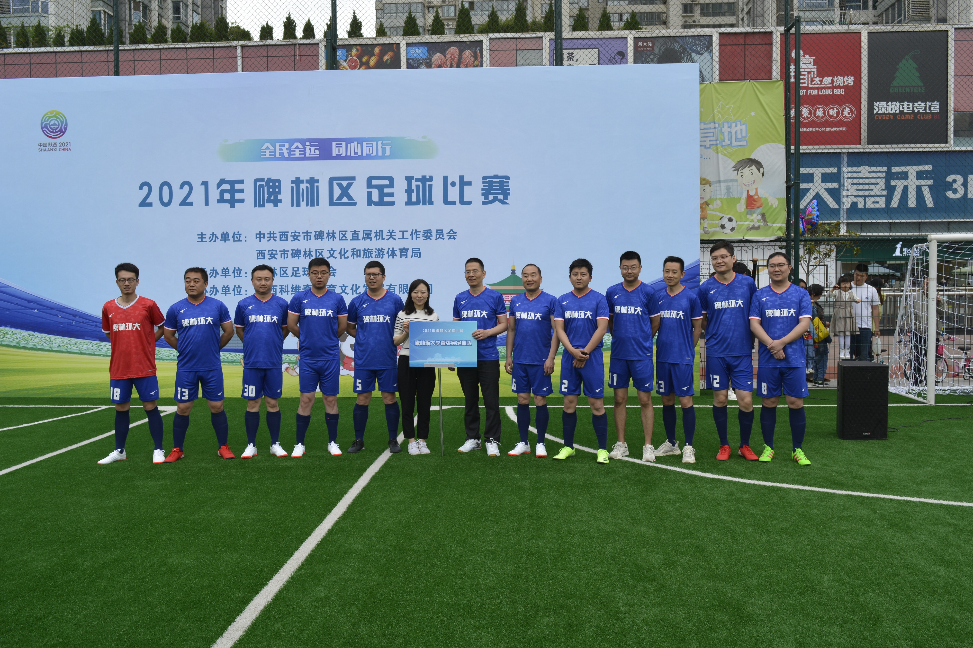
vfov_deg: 40.0
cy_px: 324
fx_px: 892
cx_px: 486
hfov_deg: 57.2
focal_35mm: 33
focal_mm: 22
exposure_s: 1/250
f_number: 8
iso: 200
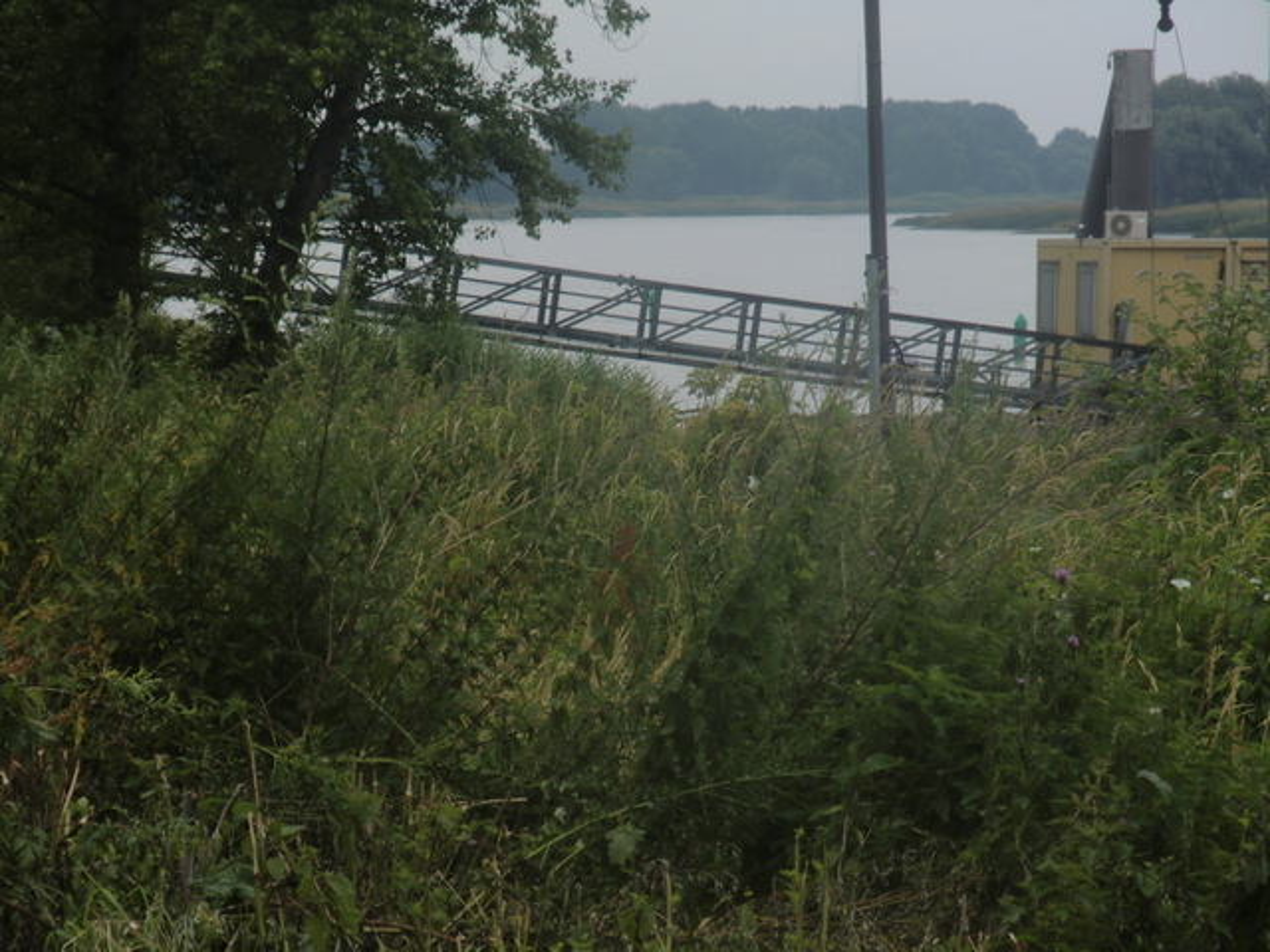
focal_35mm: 240
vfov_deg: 6.2
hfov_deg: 8.2
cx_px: 635
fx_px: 8805
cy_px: 476
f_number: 5.7
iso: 64
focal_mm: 43
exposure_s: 1/250
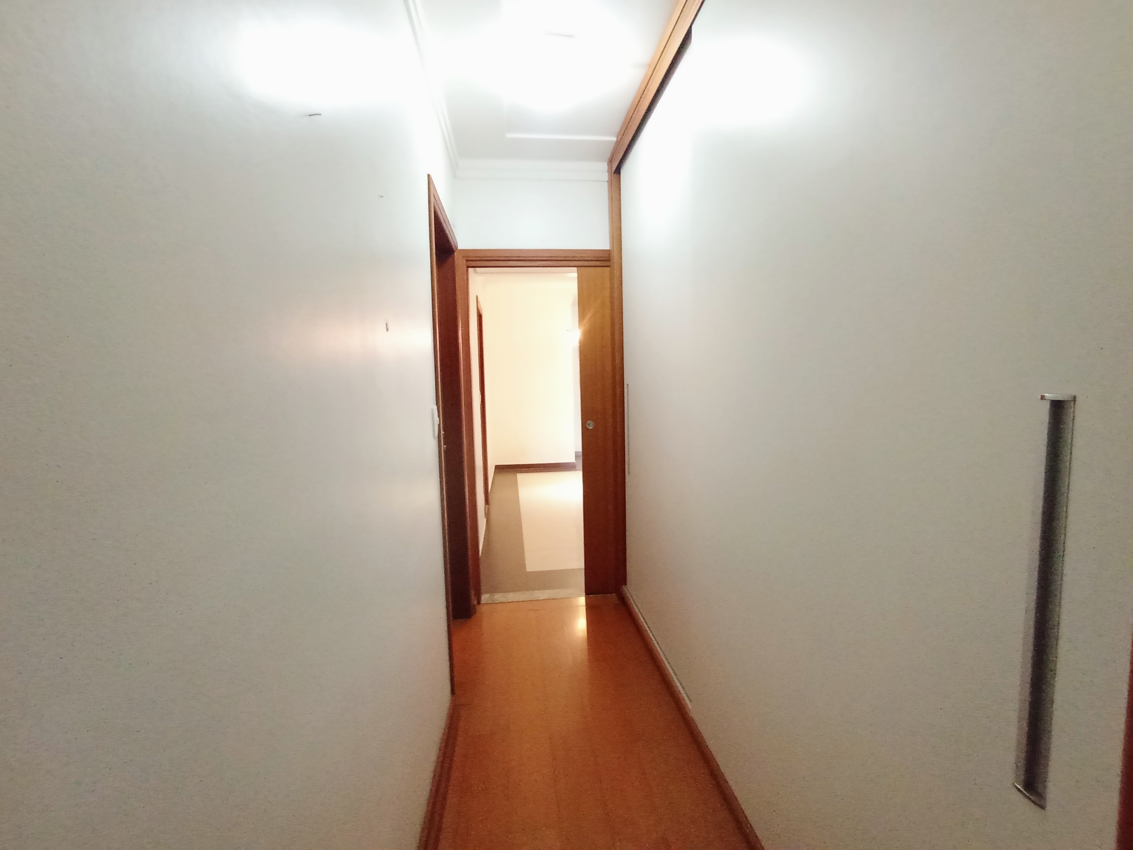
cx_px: 566
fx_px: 524
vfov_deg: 78.1
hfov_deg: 94.5
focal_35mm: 16
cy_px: 425
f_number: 2.2
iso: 705
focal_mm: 1.65
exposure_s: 1/24
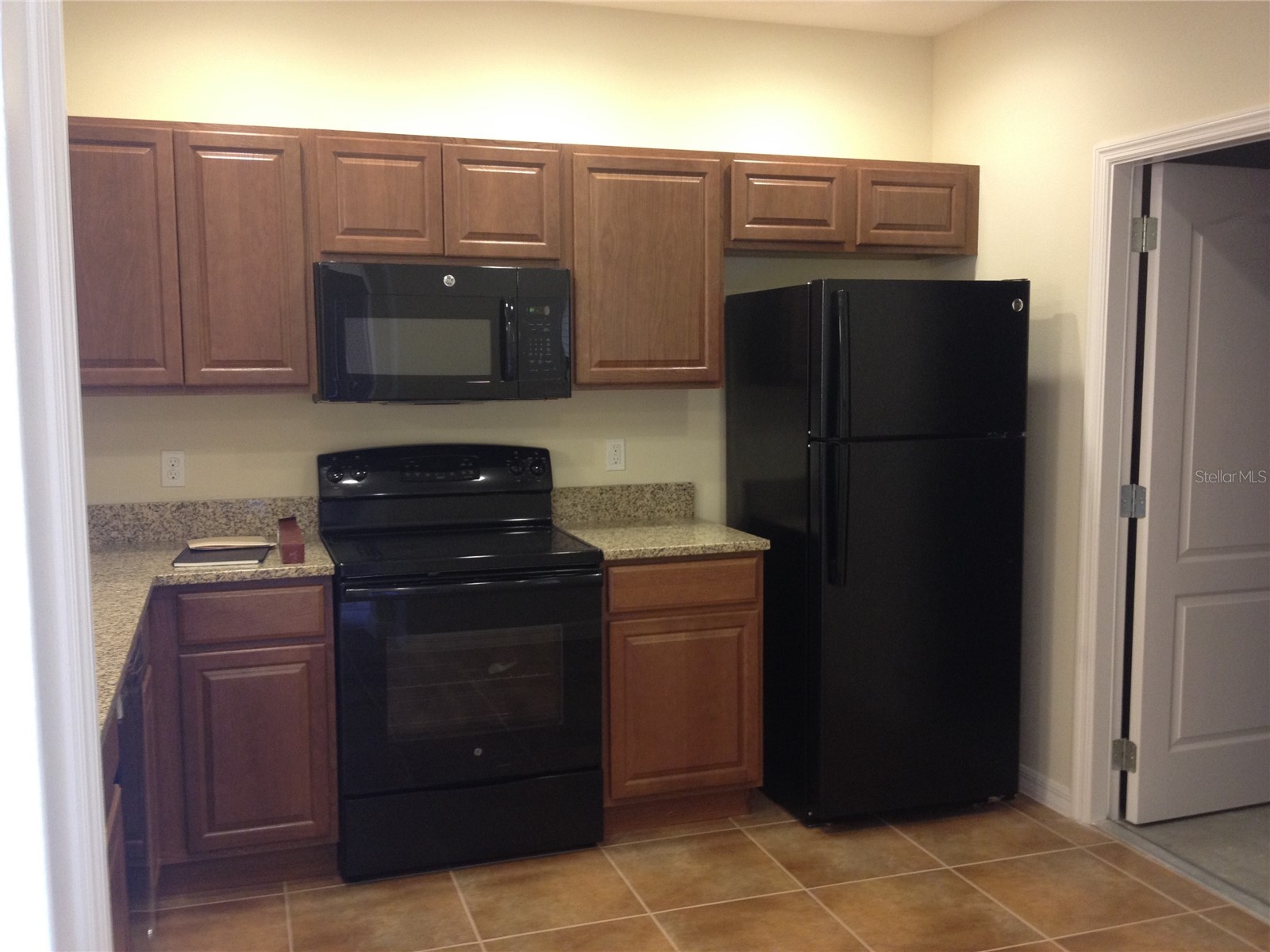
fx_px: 1284
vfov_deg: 40.7
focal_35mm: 35
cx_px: 635
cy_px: 476
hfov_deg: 52.6
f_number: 2.4
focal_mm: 4.28
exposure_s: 1/20
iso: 160
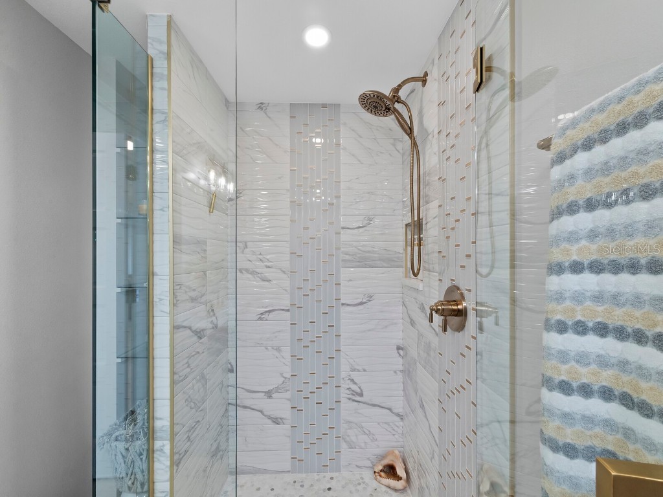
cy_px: 248
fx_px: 268
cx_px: 332
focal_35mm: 14
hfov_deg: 102.1
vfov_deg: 85.7
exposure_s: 1/2
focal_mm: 7
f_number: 11
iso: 400
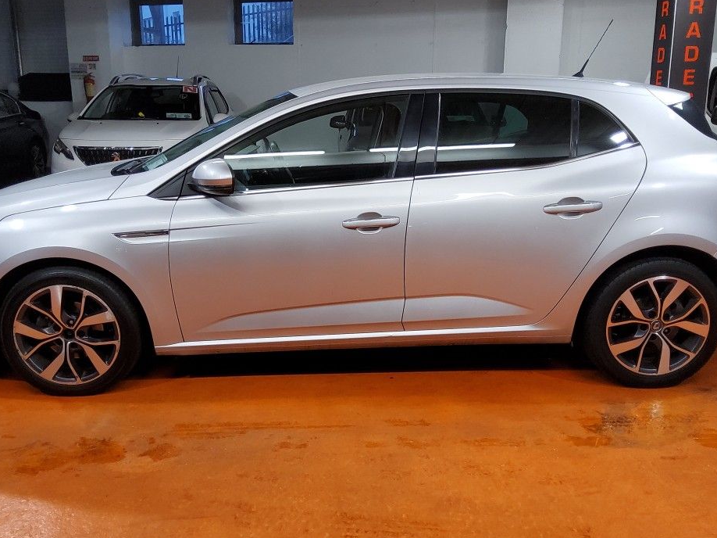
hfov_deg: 53.9
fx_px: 704
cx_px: 340
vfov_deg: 41.8
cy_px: 272
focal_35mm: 34
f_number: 2
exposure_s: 1/100
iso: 250
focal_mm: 3.08
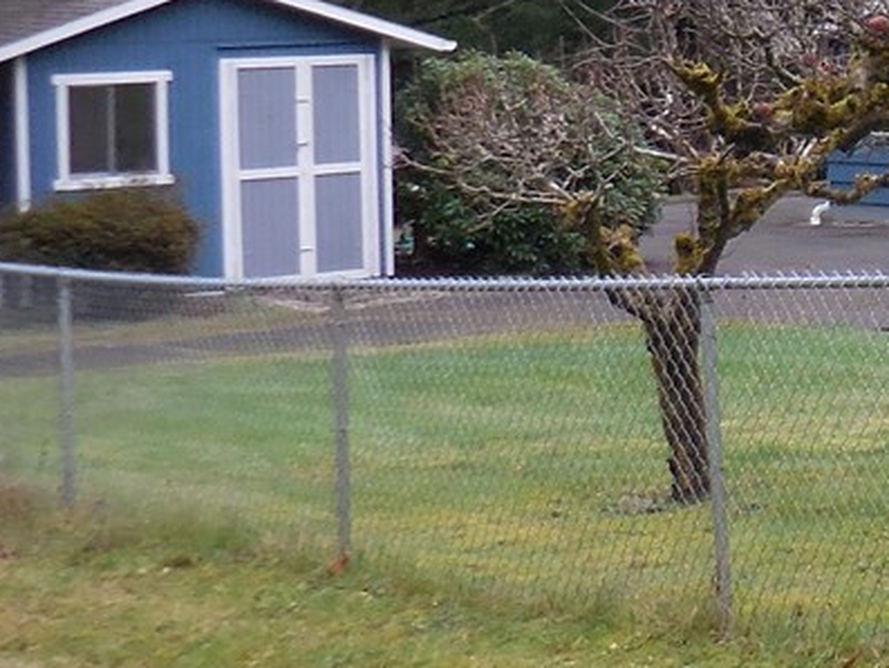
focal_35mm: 133
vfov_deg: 11.1
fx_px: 3417
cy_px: 130
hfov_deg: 13.1
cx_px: 1704
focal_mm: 5.9
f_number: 3.7
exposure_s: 1/60
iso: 125
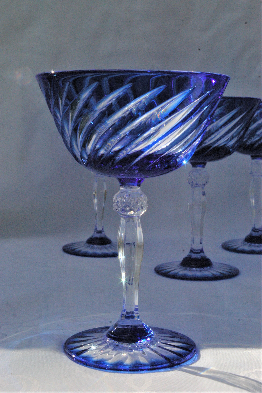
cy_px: 196
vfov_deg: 49.6
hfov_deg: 34.2
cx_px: 131
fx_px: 426
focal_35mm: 39
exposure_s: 1/1000
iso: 1600
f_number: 16
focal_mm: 26
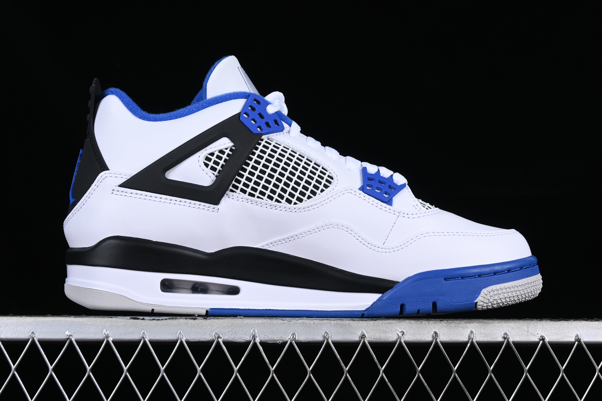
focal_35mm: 75
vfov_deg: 18.2
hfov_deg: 27.0
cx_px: 301
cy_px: 200
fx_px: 1254
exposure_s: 1/80
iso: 160
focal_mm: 50
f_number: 8
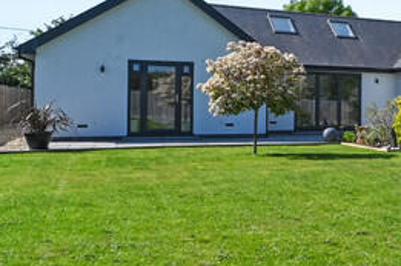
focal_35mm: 55
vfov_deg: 24.5
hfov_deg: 27.0
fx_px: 612
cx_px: 585
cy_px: 102
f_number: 11
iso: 400
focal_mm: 14
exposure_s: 1/500
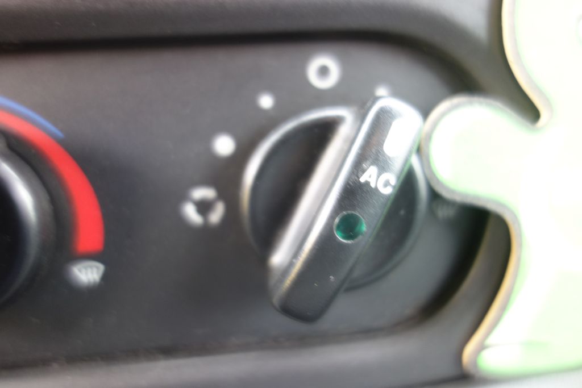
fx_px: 453
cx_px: 291
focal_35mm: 28
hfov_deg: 65.5
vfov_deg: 46.4
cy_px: 194
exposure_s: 1/30
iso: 250
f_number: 1.8
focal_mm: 10.4
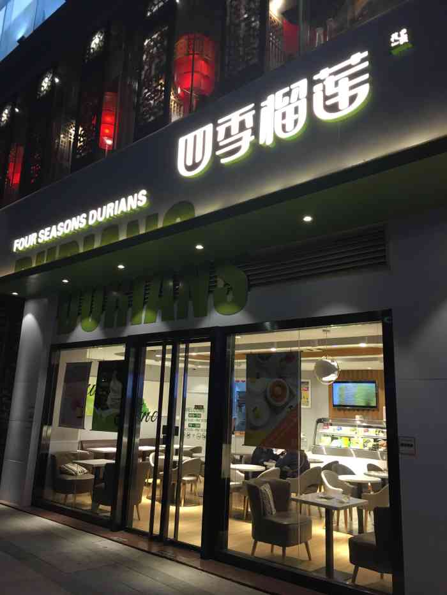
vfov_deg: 61.7
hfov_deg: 48.2
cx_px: 224
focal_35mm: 29
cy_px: 298
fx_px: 499
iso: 64
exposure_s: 1/18
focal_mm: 4.15
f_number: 2.2
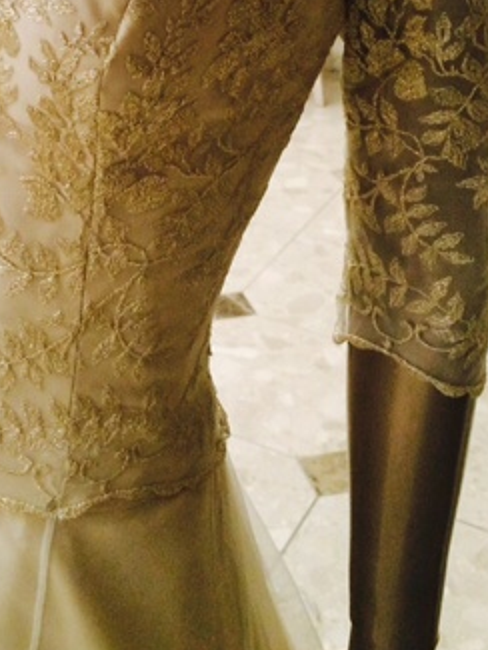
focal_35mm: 59
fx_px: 1108
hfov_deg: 24.2
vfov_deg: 31.1
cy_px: 60
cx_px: 64
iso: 200
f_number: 2.2
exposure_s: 1/30
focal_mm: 4.12
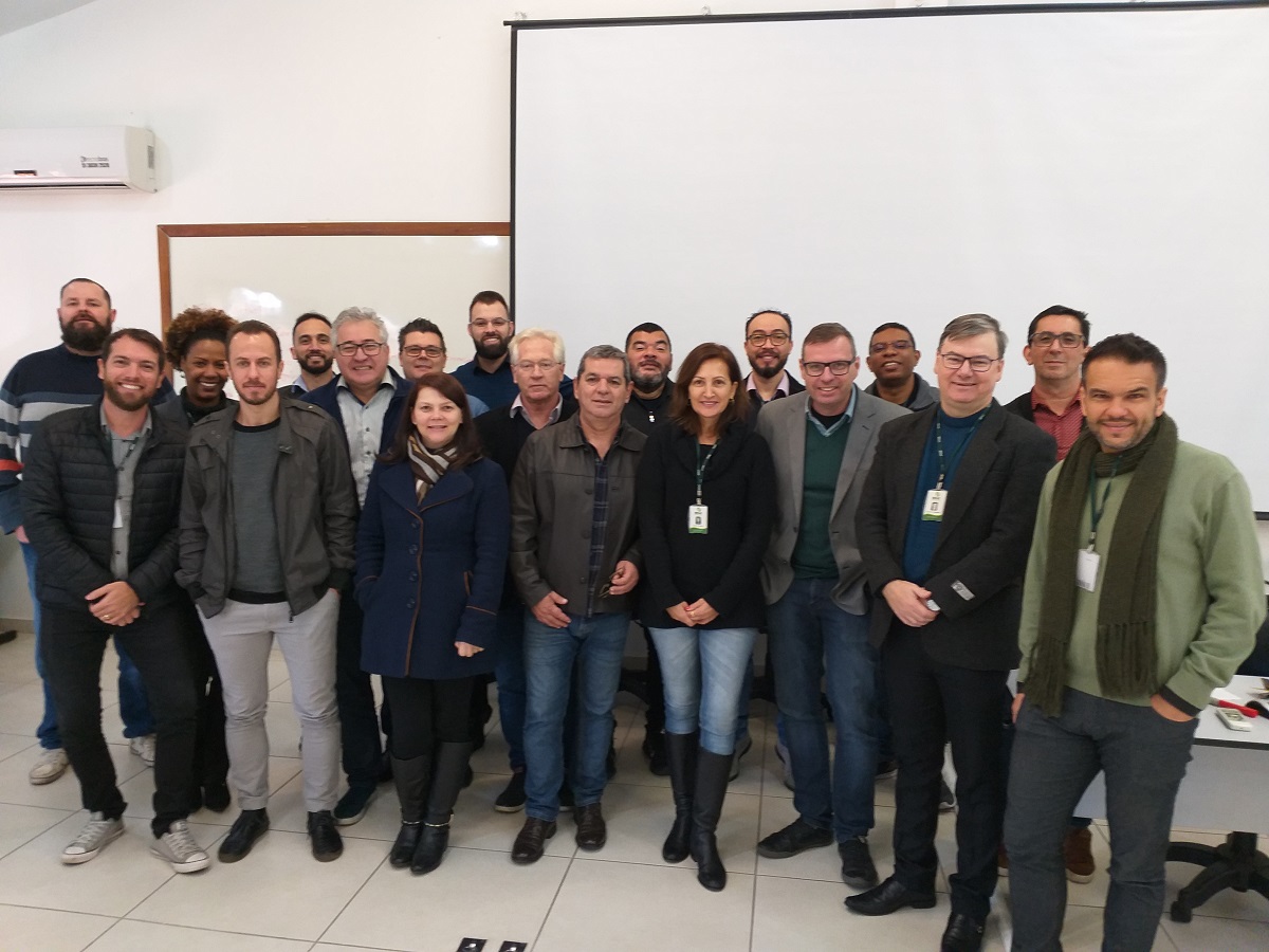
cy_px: 476
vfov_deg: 53.1
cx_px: 634
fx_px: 953
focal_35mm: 26
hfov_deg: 67.3
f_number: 1.7
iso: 100
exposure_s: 1/60
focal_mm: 3.93
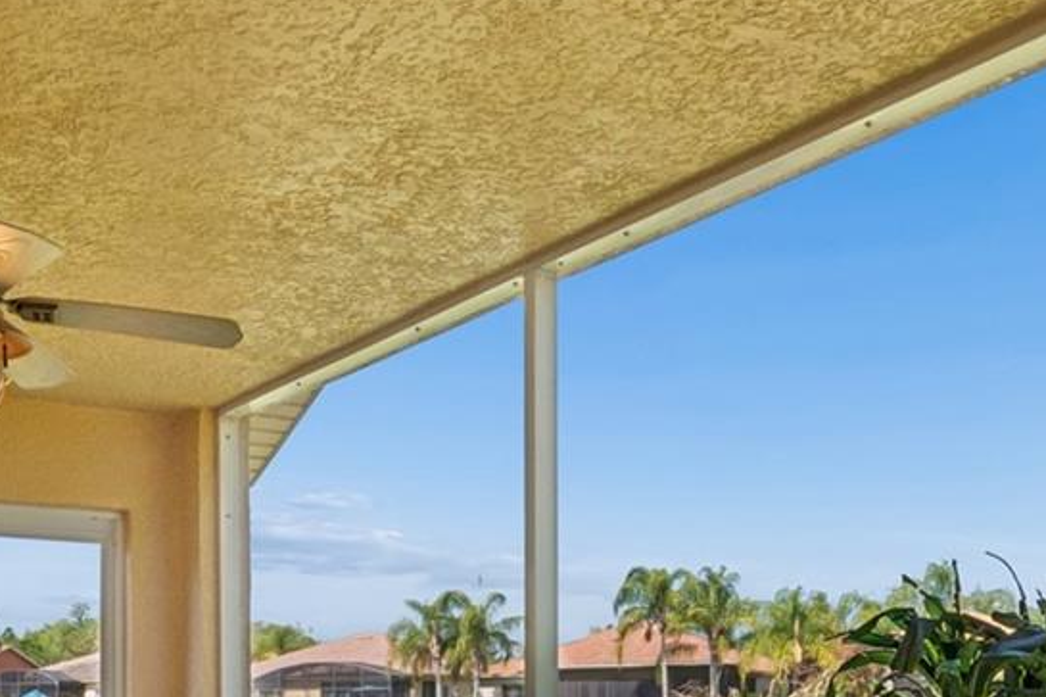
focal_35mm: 44
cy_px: 753
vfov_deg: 28.0
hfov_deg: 44.5
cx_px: 511
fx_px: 1278
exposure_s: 1/200
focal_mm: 10
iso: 100
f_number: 7.1
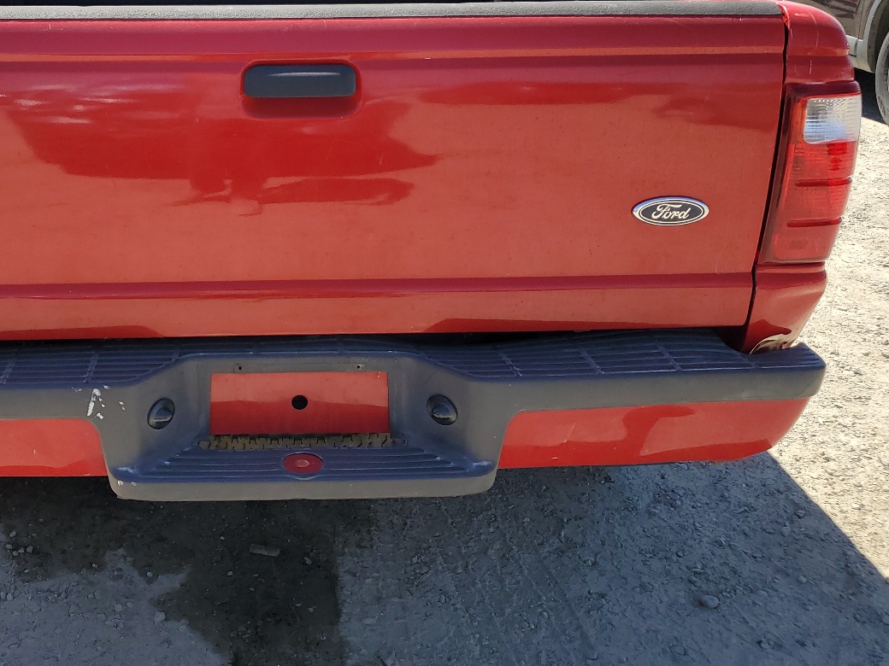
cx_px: 277
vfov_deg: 35.7
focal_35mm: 40
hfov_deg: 45.9
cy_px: 238
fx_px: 1027
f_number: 1.5
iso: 50
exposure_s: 1/2000
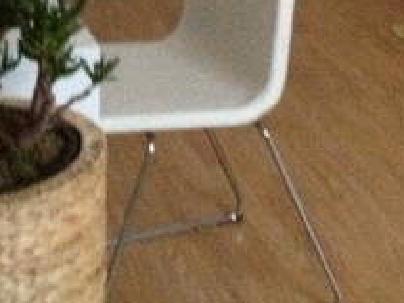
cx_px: 283
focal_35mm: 131
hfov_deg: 15.0
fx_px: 1528
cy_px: -144
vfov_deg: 10.9
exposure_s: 1/15
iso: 800
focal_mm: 4.28
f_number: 2.4
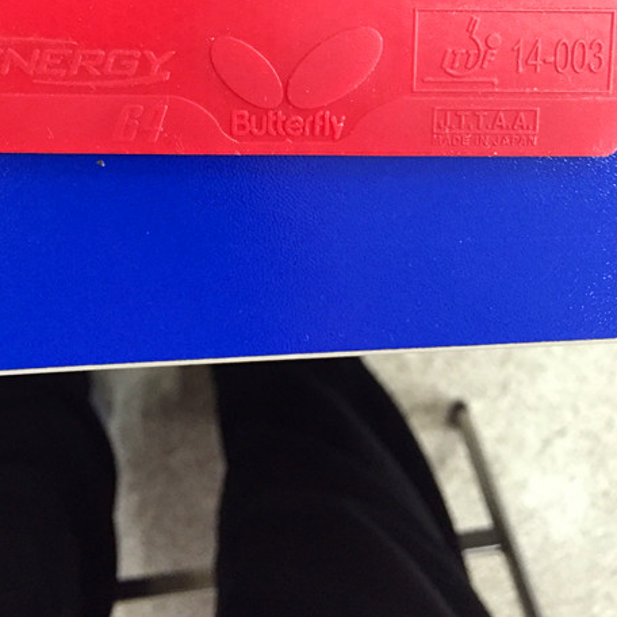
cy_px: 93
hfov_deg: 37.3
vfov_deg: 35.9
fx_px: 907
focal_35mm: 45
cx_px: 222
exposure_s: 1/20
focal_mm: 4.15
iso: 250
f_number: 2.2
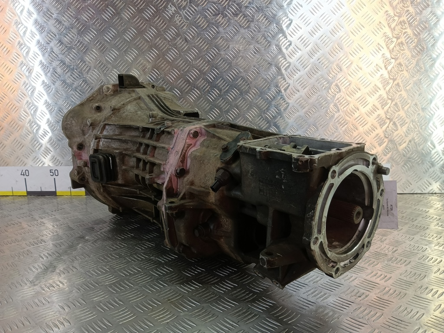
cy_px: 166
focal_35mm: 23
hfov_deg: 73.9
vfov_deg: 58.9
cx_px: 222
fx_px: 295
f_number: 1.6
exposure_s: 1/50
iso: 87
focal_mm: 4.11
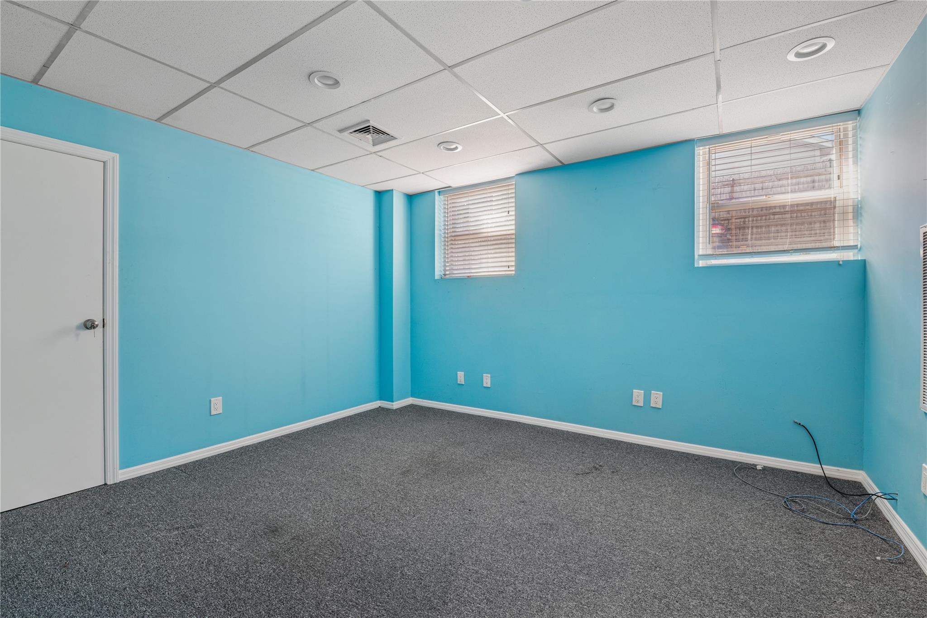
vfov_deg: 77.3
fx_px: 386
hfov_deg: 100.4
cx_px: 464
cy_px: 309
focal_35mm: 15
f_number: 14
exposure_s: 1/8
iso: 640
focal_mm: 15
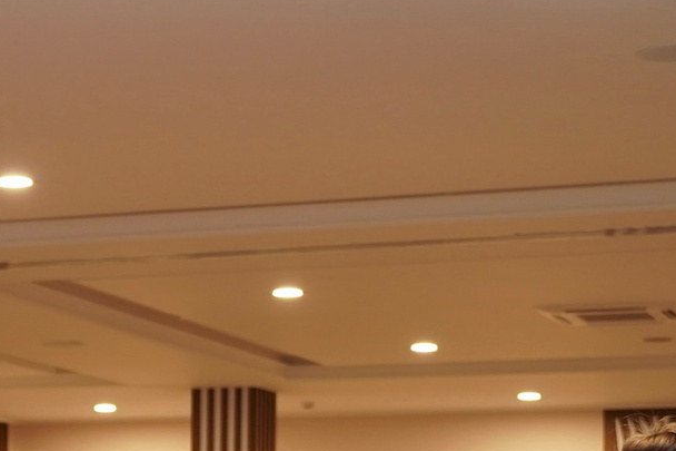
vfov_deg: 9.7
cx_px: -150
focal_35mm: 139
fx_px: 2609
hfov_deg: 14.3
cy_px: 552
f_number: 2.8
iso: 400
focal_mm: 33
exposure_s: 1/60
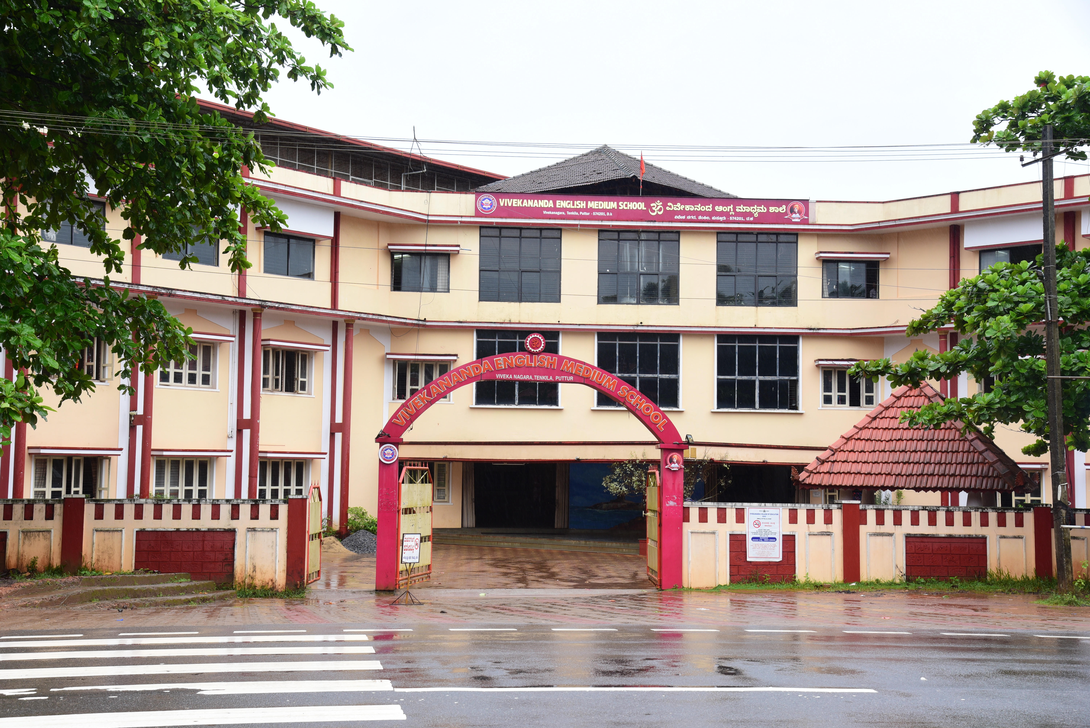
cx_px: 545
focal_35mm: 48
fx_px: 1454
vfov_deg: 28.1
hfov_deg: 41.1
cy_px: 364
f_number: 7.1
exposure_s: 1/125
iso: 250
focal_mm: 48
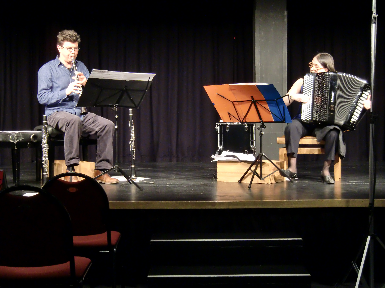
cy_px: 144
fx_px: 612
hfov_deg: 34.9
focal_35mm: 55
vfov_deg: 26.6
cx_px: 192
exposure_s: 1/13
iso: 400
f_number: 4.2
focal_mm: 9.8
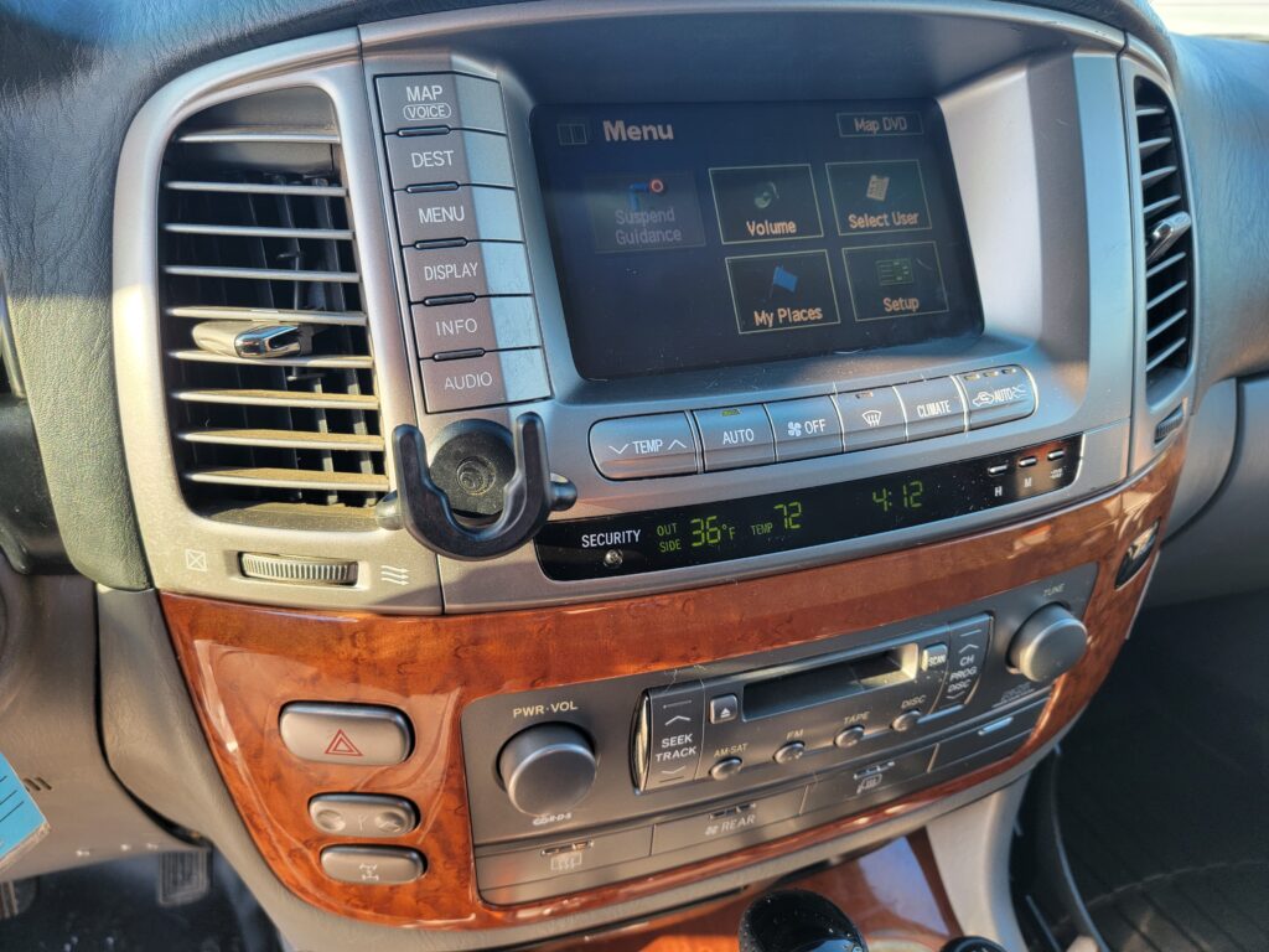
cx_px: 634
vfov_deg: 56.8
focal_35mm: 24
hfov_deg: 71.6
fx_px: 880
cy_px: 476
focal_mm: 6.7
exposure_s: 1/120
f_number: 1.8
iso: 40
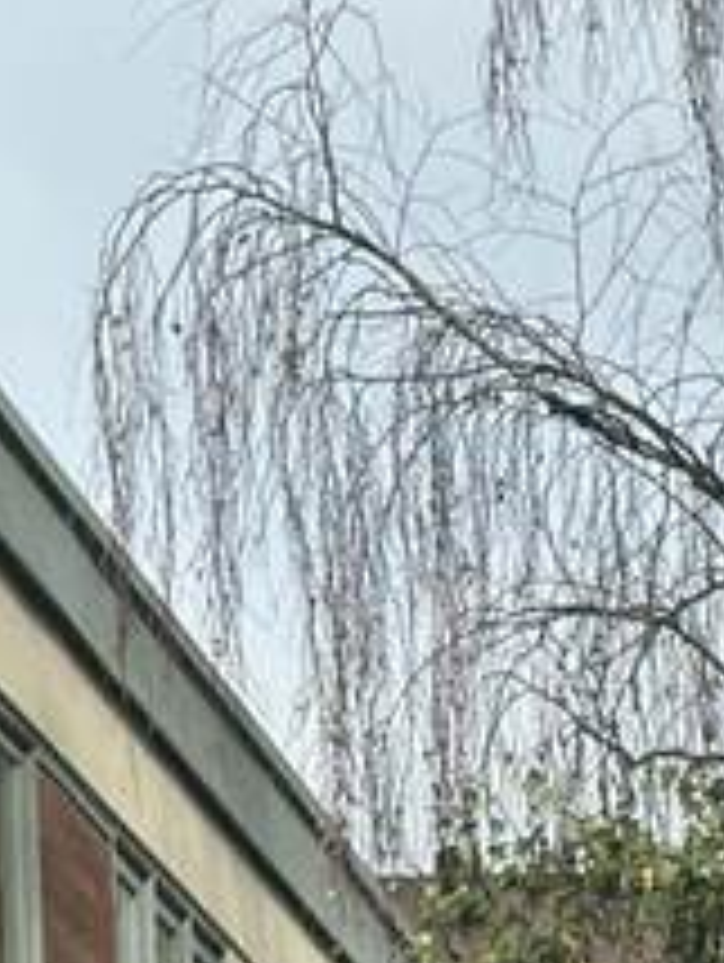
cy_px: 2115
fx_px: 5984
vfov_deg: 8.6
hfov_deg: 6.8
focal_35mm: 215
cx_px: 1318
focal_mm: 6.86
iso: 100
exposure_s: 1/2976
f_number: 1.78
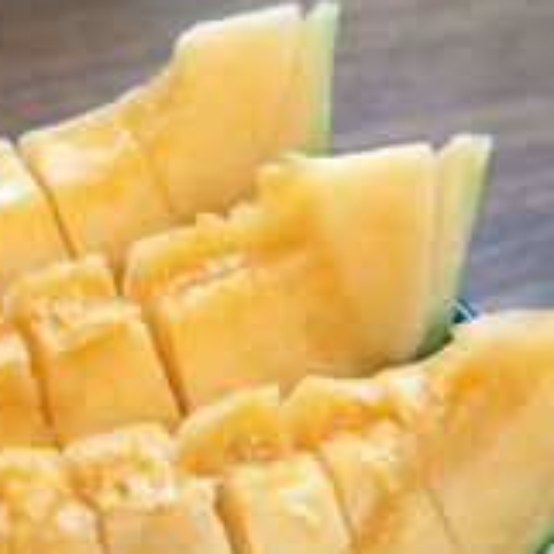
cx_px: 141
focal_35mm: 125
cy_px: 399
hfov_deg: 13.9
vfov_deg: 13.9
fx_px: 2263
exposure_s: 1/30
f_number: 2.8
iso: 400
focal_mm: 6.6
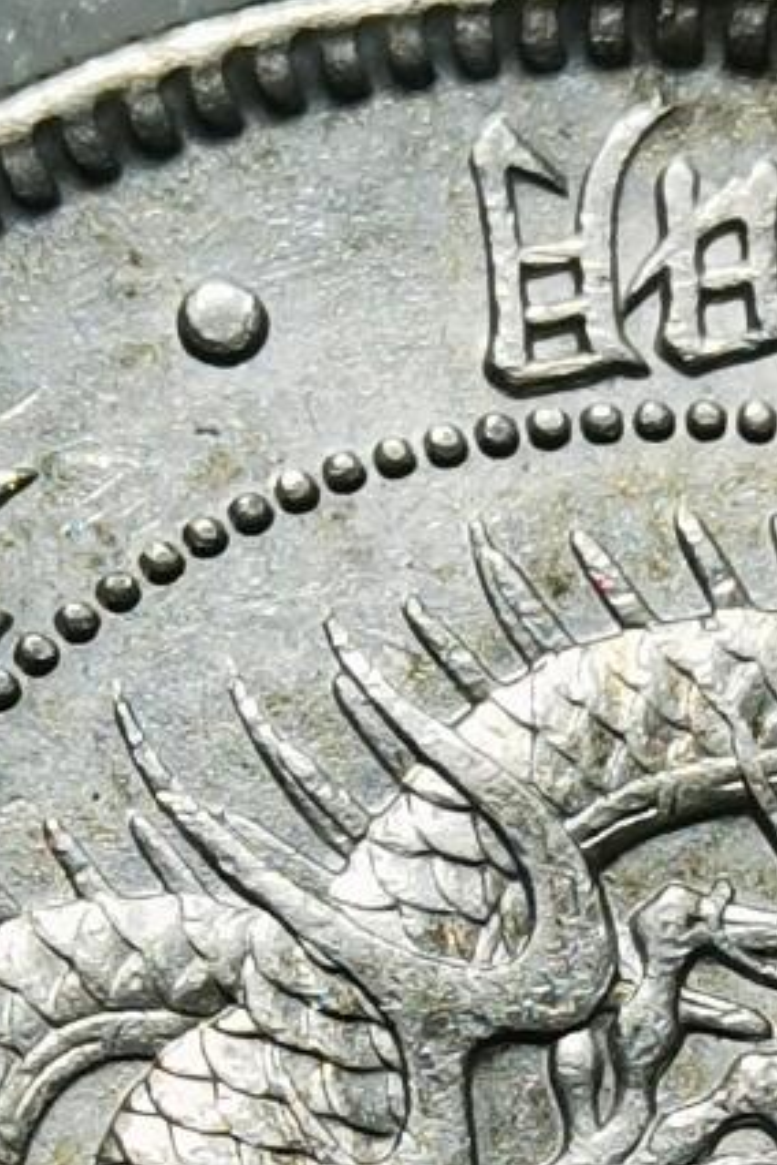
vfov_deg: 7.3
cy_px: 1406
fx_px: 9097
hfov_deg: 4.9
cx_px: 588
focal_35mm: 281
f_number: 1.9
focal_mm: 6.67
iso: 50
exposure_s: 1/156
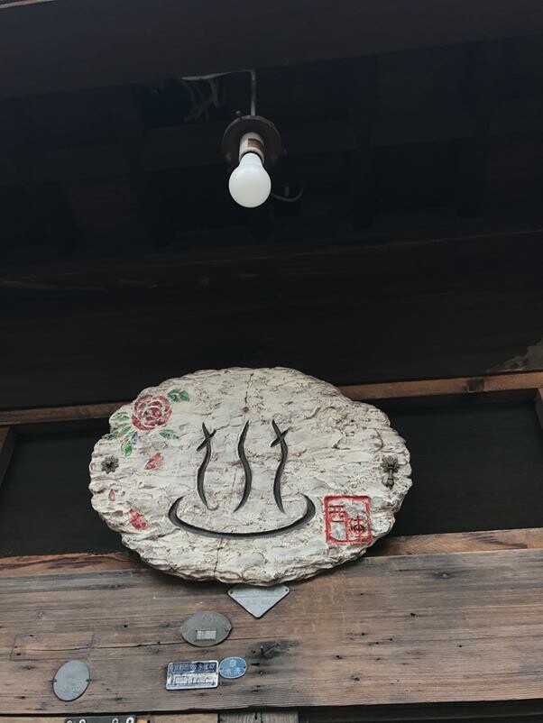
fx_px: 585
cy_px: 362
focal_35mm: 28
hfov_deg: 49.8
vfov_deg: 63.4
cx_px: 272
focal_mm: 3.99
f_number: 1.8
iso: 25
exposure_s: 1/60
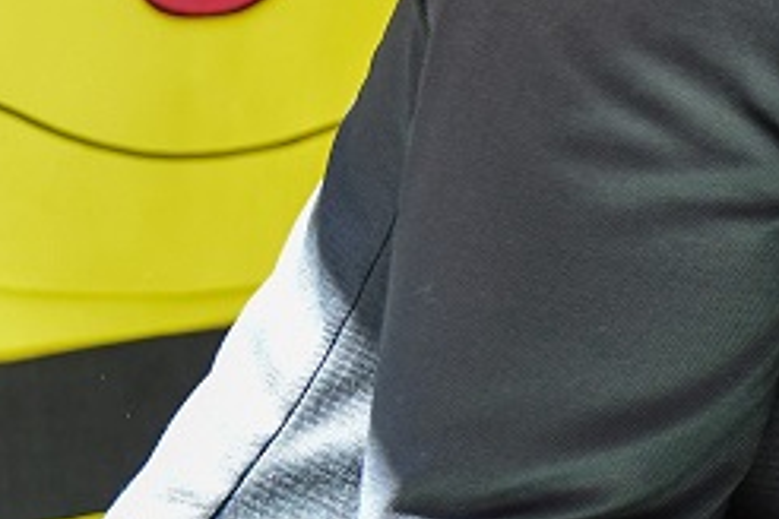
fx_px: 4825
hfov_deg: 8.9
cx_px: 1338
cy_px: -25
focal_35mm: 223
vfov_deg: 6.1
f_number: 2.8
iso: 800
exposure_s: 1/250
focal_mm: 58
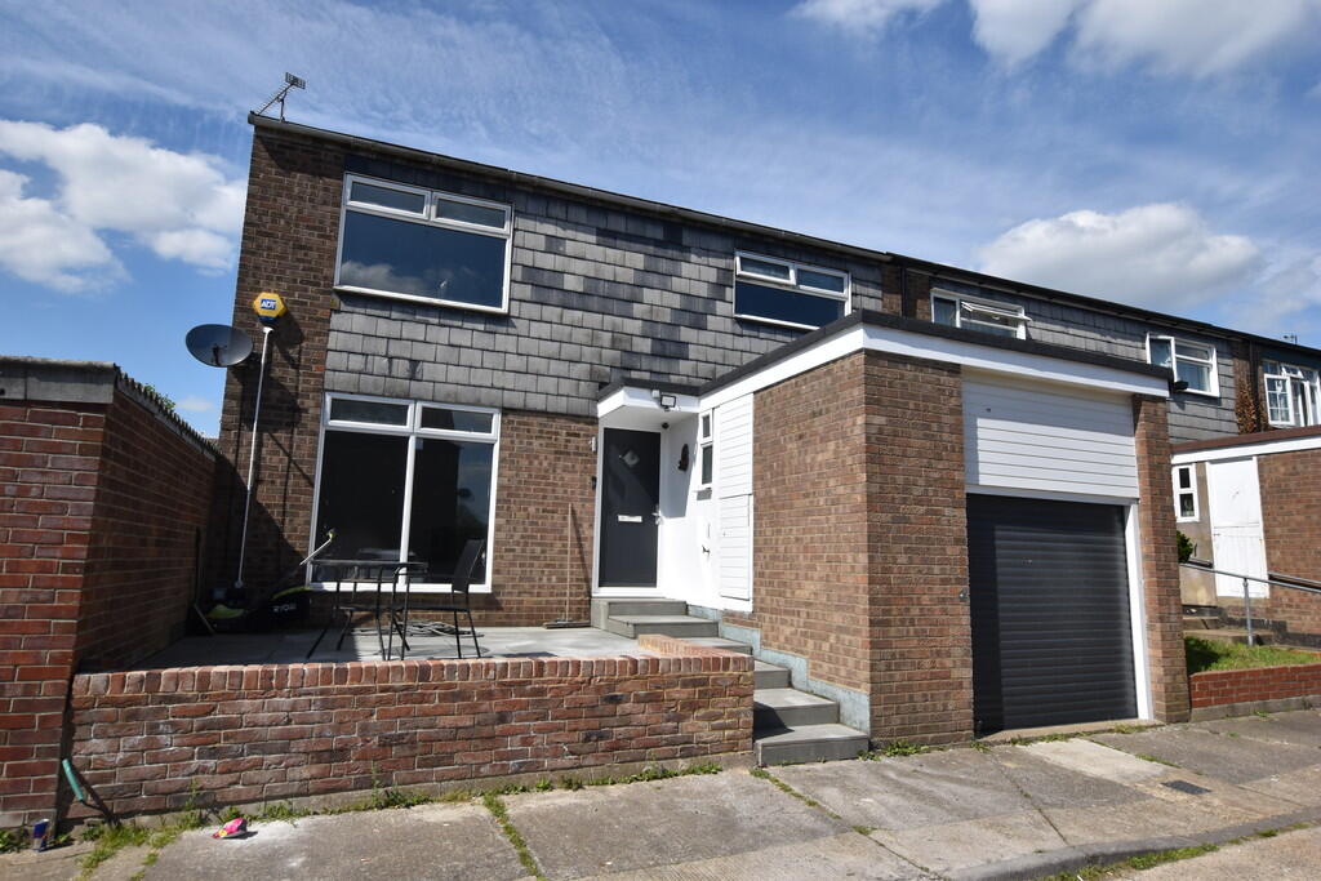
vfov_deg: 59.5
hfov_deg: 81.2
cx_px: 660
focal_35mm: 21
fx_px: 771
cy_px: 440
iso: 200
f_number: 10
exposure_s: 1/400
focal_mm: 14
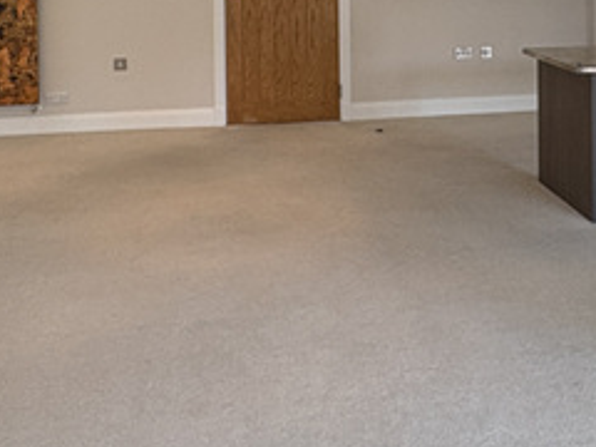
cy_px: -37
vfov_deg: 24.5
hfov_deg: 33.5
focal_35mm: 56
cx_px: 462
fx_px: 964
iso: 160
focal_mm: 2.22
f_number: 2.2
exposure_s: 1/100
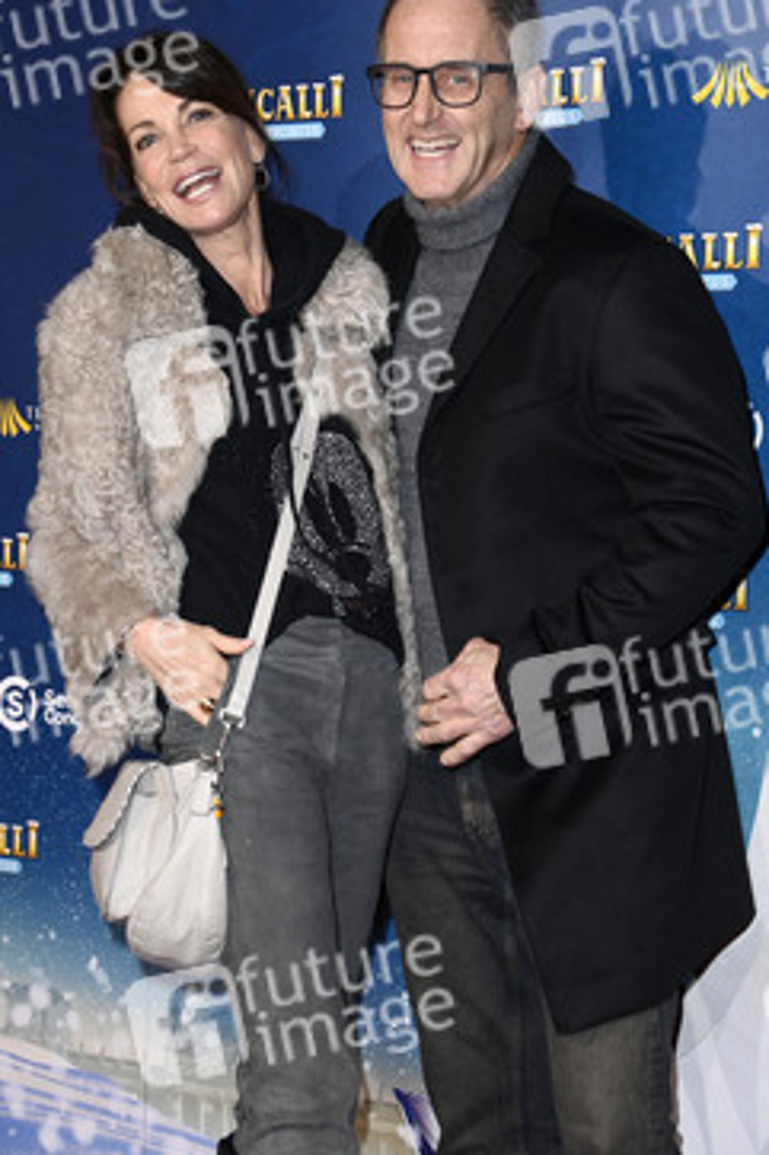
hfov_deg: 14.5
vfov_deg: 21.7
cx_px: 383
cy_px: 533
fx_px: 3015
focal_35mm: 94
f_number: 5.6
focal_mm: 85
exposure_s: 1/250
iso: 1250
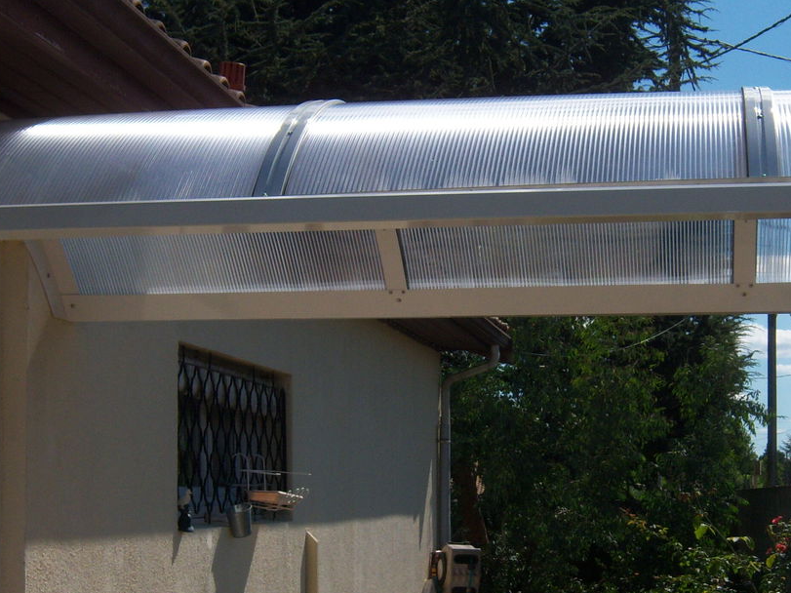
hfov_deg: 27.3
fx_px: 1622
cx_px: 485
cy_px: 420
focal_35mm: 71
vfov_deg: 20.6
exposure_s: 1/1600
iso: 80
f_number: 4.8
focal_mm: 7.5
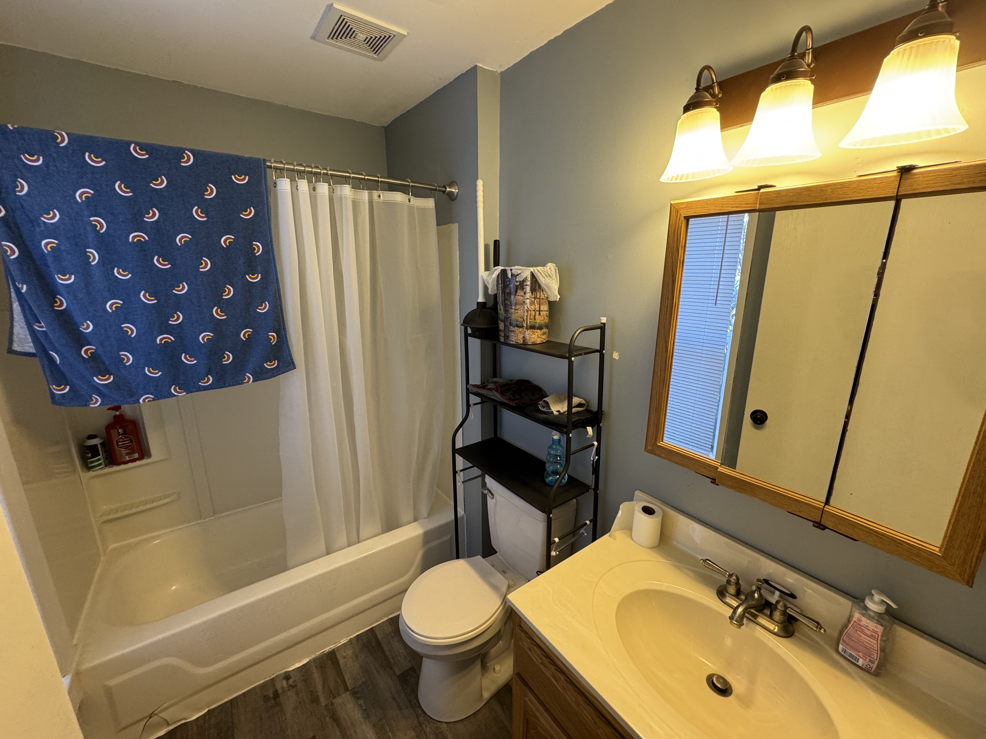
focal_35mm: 14
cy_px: 370
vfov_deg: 85.7
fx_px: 399
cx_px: 493
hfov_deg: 102.1
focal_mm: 2.22
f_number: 2.2
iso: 200
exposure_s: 1/60
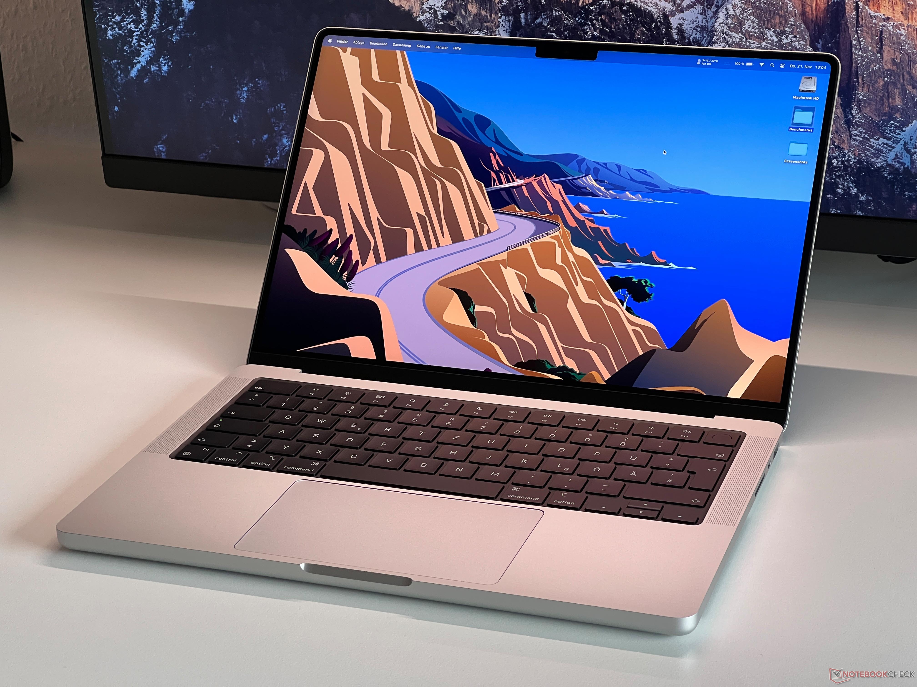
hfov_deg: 25.3
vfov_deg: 19.1
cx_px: 458
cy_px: 344
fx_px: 2040
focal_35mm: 77
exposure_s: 1/99
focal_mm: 9
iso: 160
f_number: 2.8
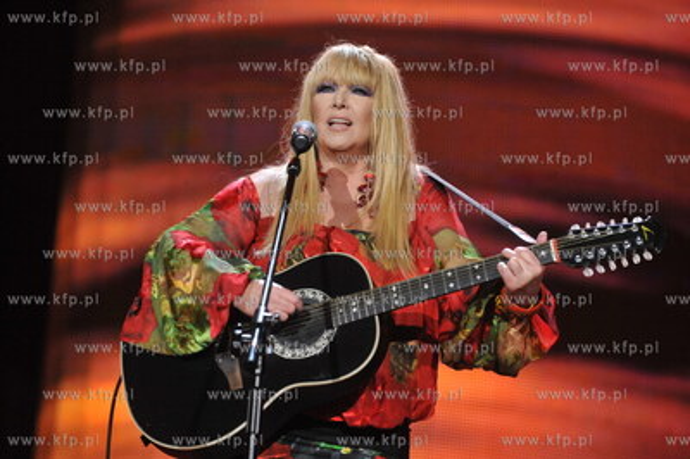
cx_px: 345
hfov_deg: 10.3
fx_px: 3830
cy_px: 230
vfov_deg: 6.9
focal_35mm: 200
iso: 3200
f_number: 5.6
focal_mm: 200
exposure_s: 1/200
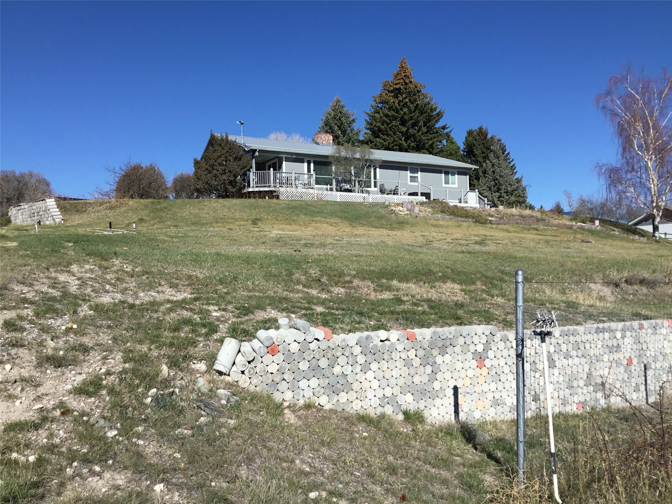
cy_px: 252
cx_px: 336
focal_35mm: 31
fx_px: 602
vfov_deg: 45.4
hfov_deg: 58.4
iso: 25
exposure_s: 1/1988
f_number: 2.4
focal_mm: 3.3
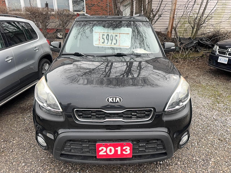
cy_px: 86
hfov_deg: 71.6
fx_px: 160
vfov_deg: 56.8
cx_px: 116
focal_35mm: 24
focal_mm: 6.76
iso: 50
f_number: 1.78
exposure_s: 1/712
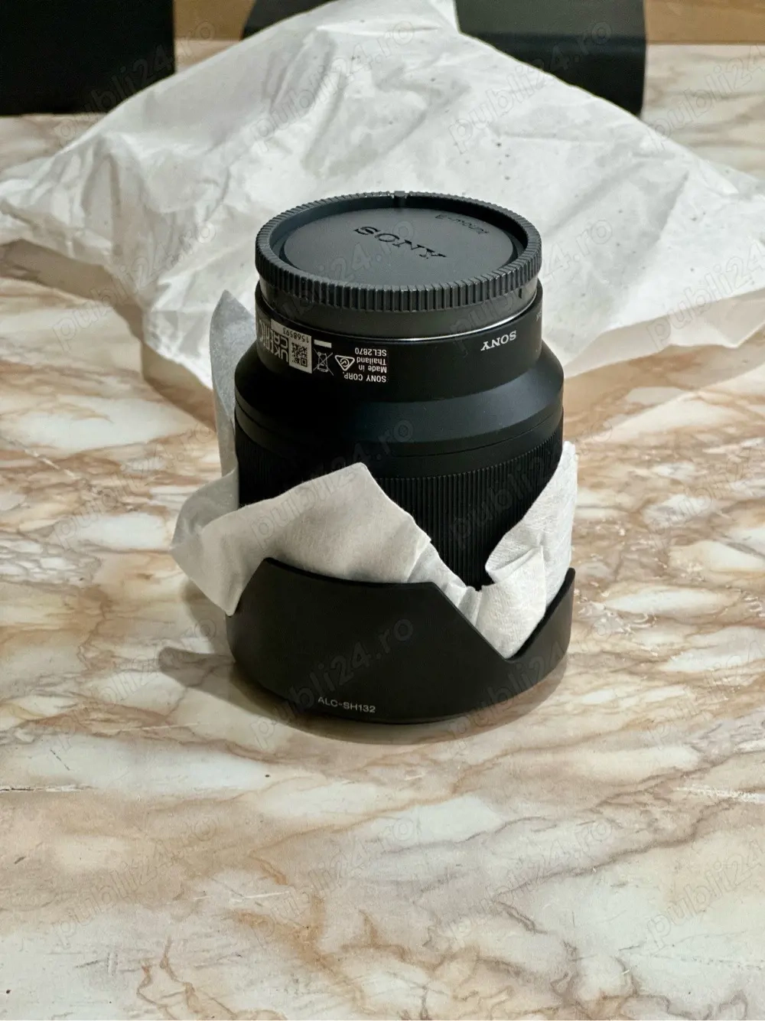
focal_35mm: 77
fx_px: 2270
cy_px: 510
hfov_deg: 19.1
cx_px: 382
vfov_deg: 25.3
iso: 200
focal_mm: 9
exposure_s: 1/33
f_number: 2.8
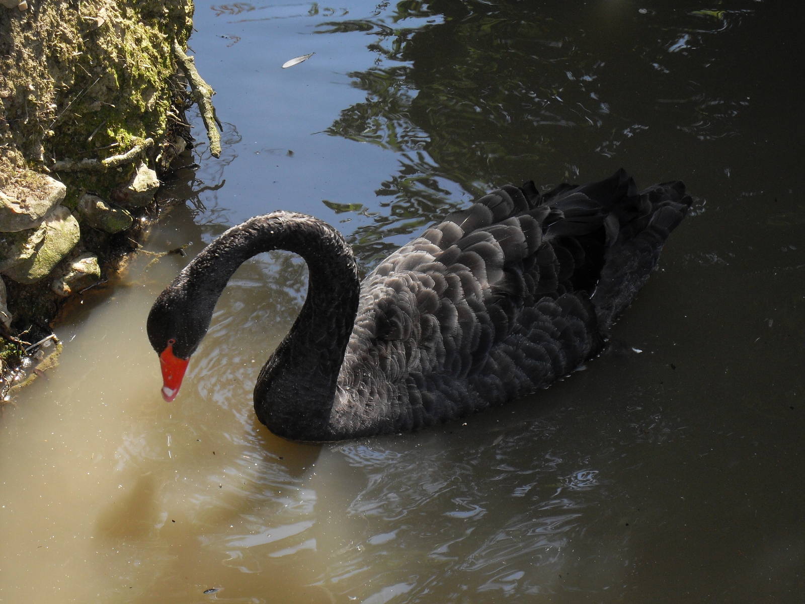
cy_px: 302
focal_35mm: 111
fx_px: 2581
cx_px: 402
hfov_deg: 17.7
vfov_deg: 13.3
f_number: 5.2
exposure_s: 1/90
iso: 120
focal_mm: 18.1
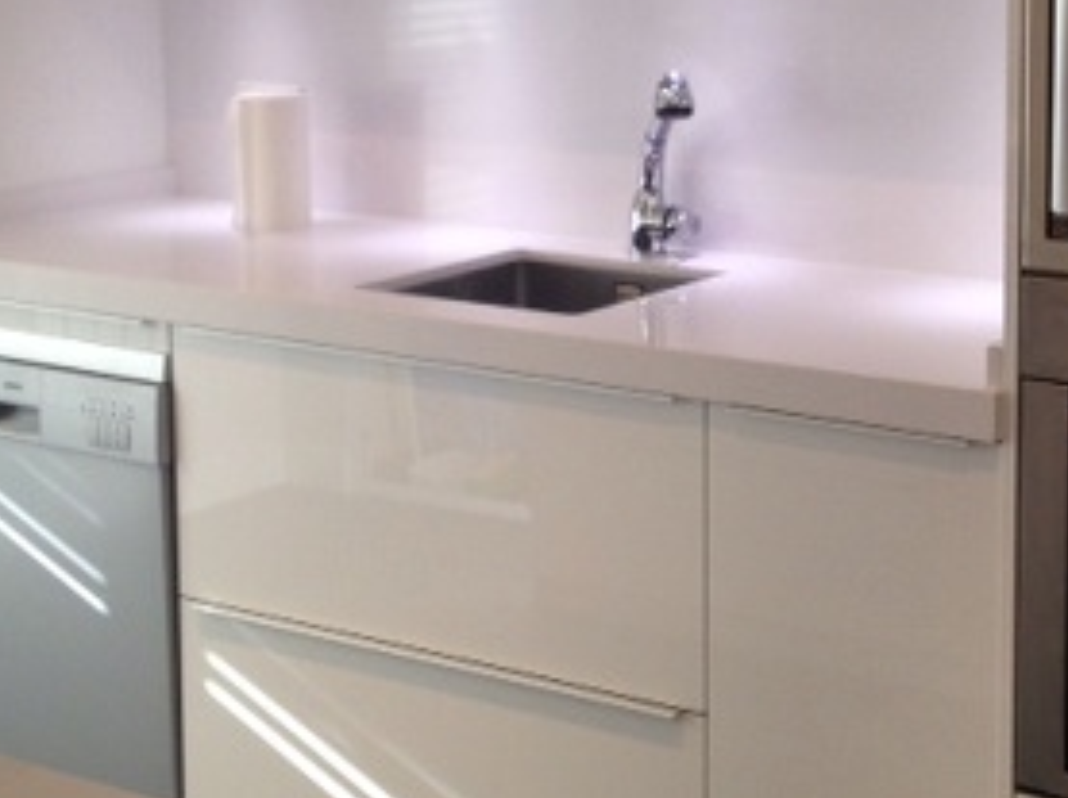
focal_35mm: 81
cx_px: 756
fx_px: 2496
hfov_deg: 24.0
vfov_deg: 18.1
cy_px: 200
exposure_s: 1/60
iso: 80
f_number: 2.4
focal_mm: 4.28
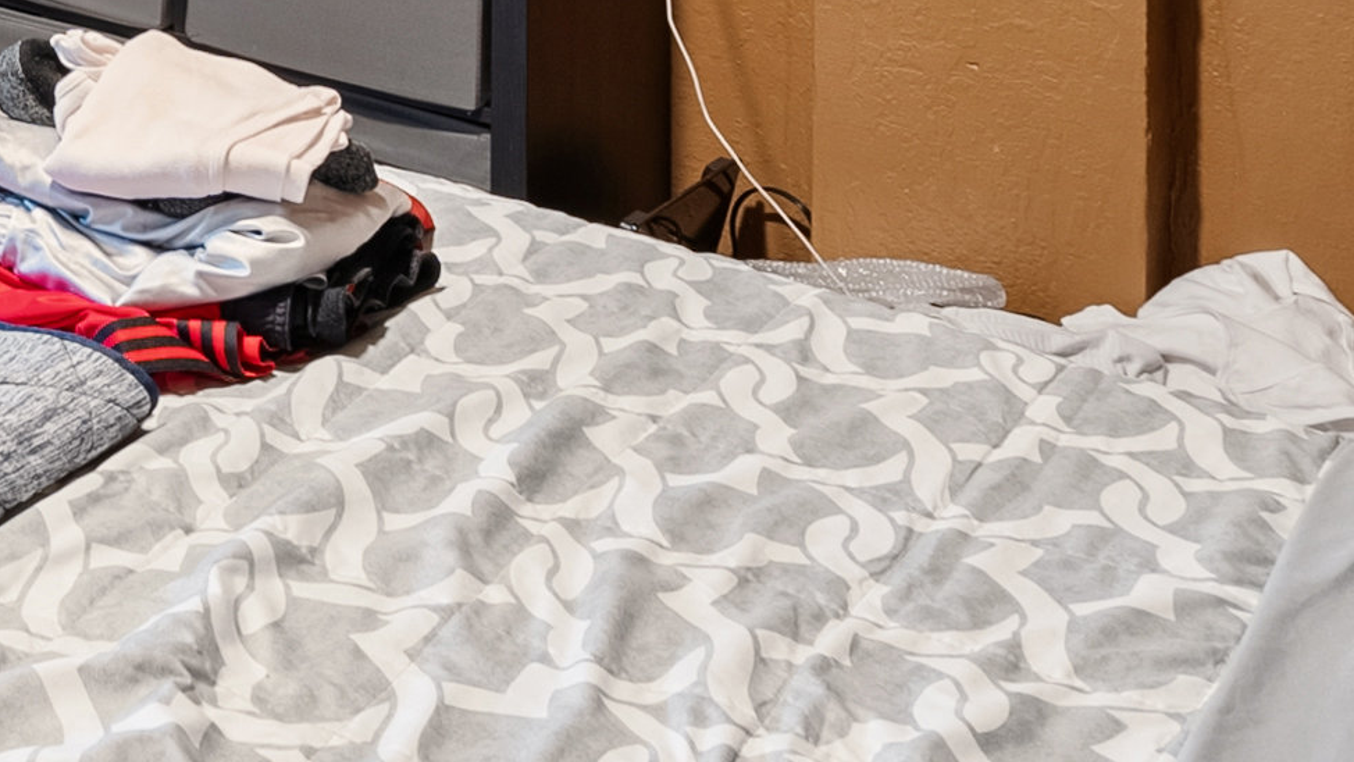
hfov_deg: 23.0
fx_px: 2621
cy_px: -806
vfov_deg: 13.8
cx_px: -726
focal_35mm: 73
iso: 125
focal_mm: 16
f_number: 8
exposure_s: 6
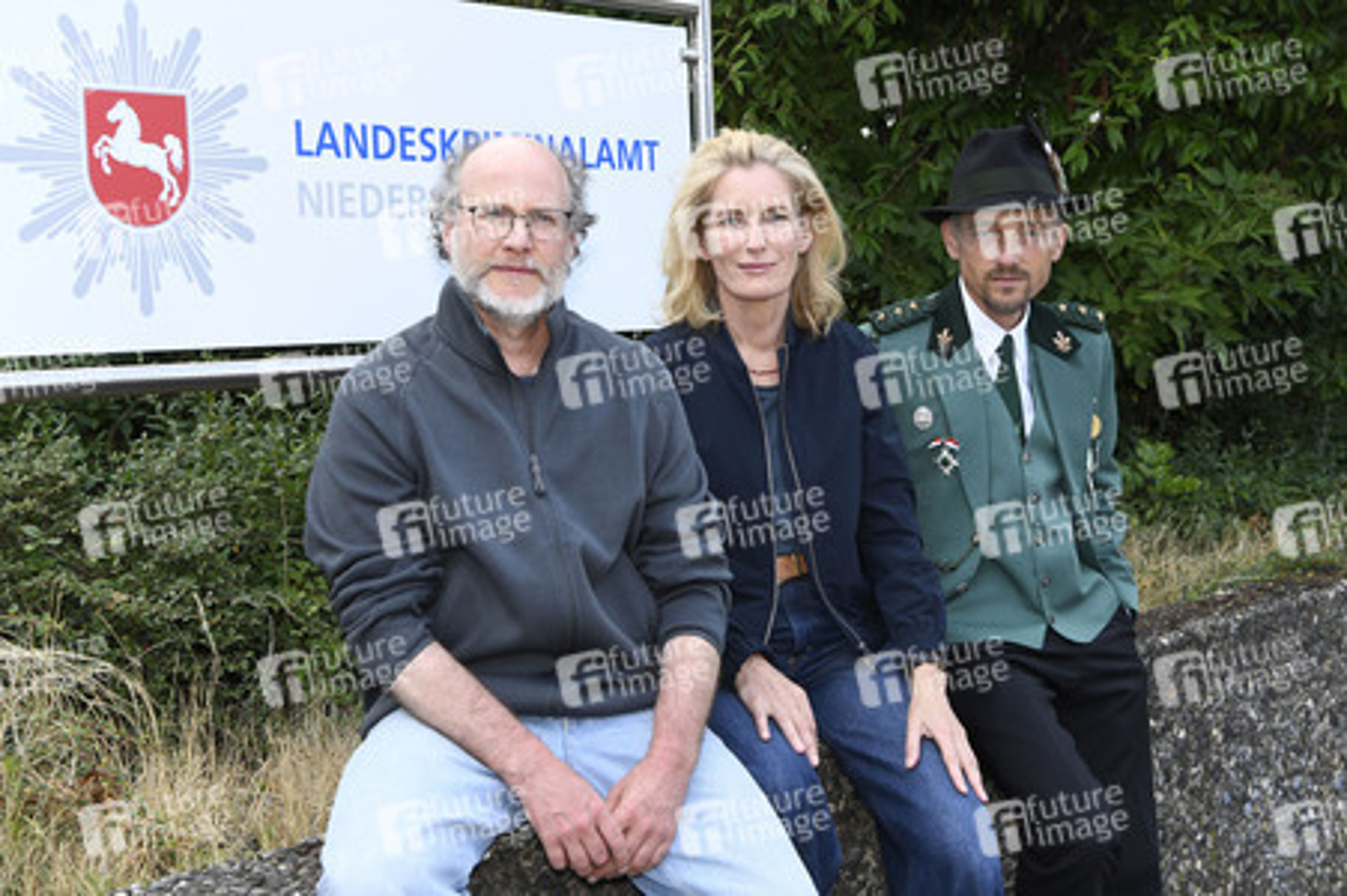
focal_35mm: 50
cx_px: 674
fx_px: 1869
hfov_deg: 39.6
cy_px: 448
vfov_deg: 27.0
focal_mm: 50
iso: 800
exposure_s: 1/640
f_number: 5.6
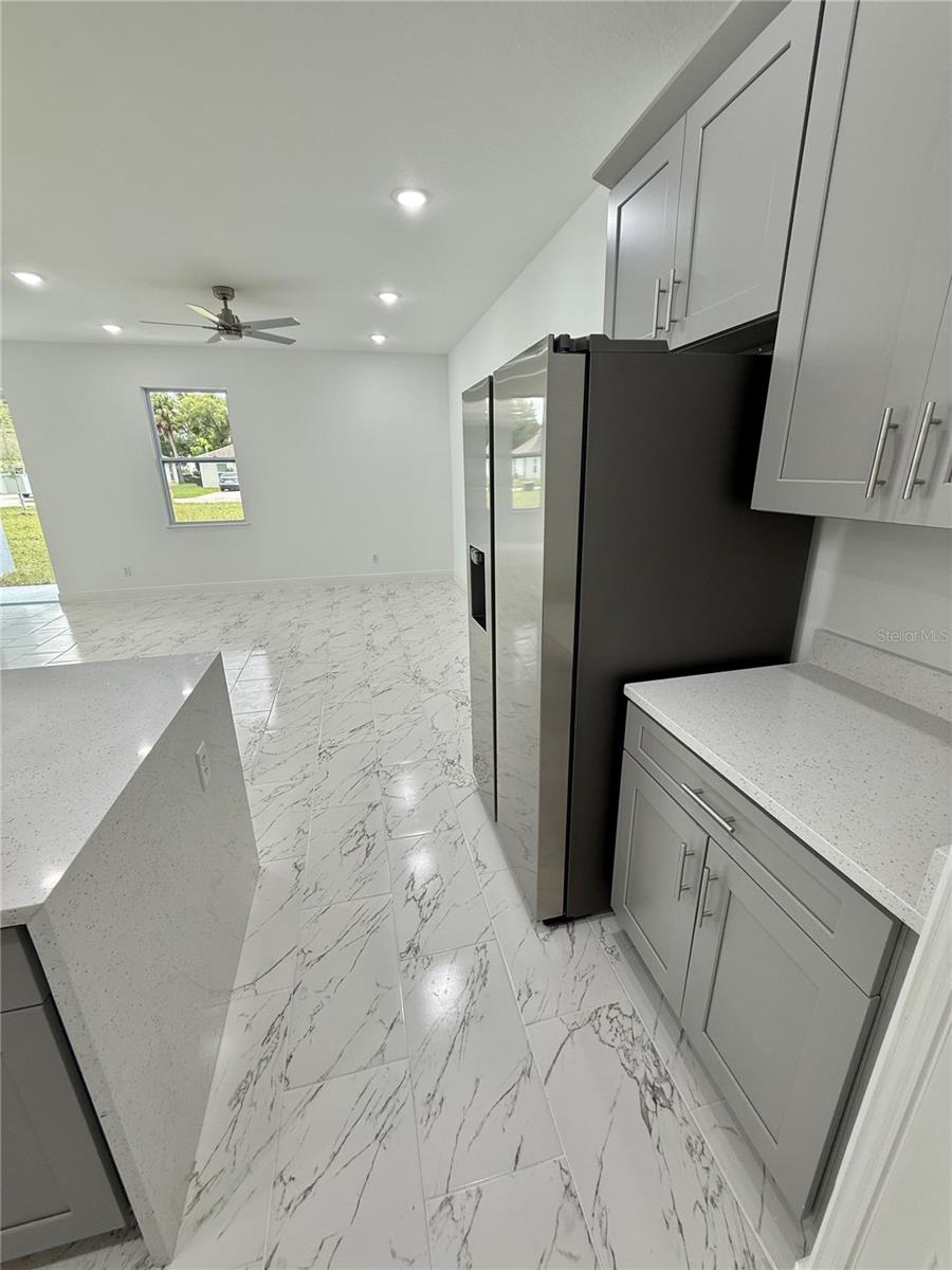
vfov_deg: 102.1
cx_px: 476
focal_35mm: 14
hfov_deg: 85.7
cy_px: 635
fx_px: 513
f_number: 2.2
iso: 100
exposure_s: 1/120
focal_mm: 2.22
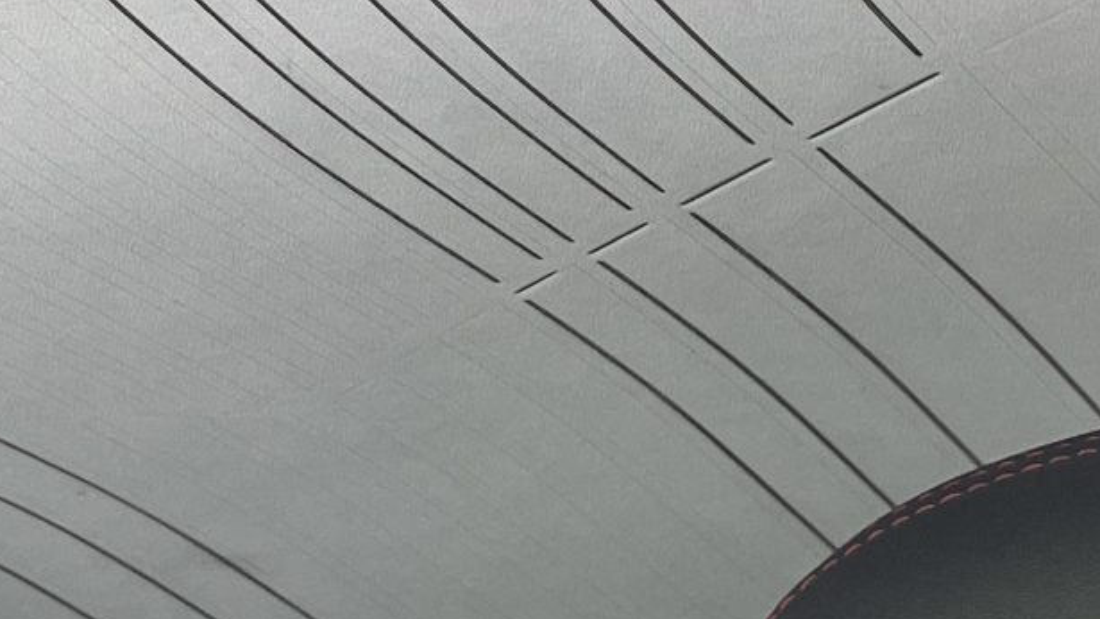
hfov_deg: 18.1
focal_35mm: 118
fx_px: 3442
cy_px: 372
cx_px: 331
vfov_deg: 10.3
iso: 100
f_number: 1.6
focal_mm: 4.2
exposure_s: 1/121
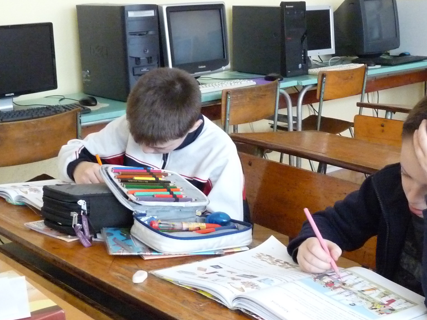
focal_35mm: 56
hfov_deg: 34.2
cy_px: 157
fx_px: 691
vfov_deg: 26.1
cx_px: 264
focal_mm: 5.1
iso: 800
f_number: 2.8
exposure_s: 1/60
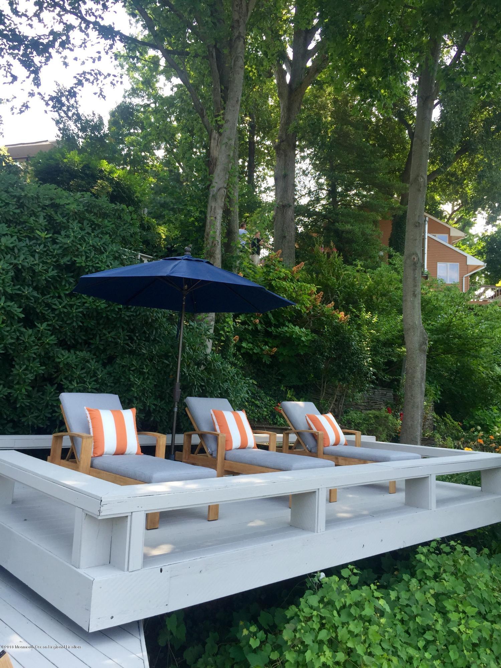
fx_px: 560
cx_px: 250
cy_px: 334
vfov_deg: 61.7
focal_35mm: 29
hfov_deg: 48.2
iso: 32
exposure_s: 1/243
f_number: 2.2
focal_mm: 4.15
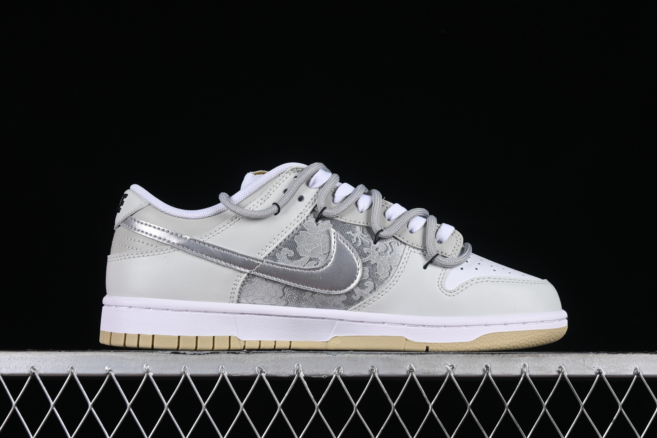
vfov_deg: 18.2
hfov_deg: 27.0
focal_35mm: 75
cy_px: 219
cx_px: 328
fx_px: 1369
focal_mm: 50
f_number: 8
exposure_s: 1/80
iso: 160
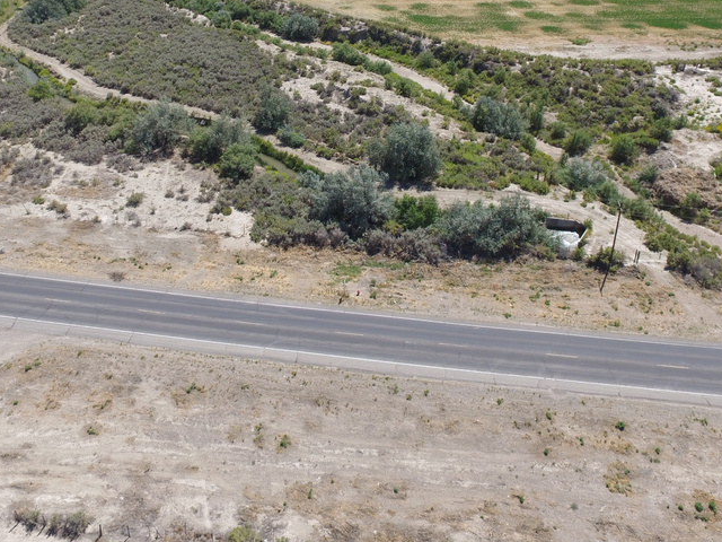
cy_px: 119
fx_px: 667
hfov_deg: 56.8
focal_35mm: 32
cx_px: 336
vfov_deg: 42.4
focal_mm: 3.61
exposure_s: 1/871
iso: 100
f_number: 2.8
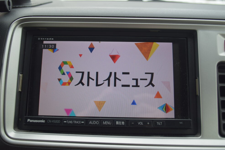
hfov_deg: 53.1
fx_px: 225
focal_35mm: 36
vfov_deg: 36.8
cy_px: 68
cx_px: 109
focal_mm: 22
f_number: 3.8
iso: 200
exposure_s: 1/200
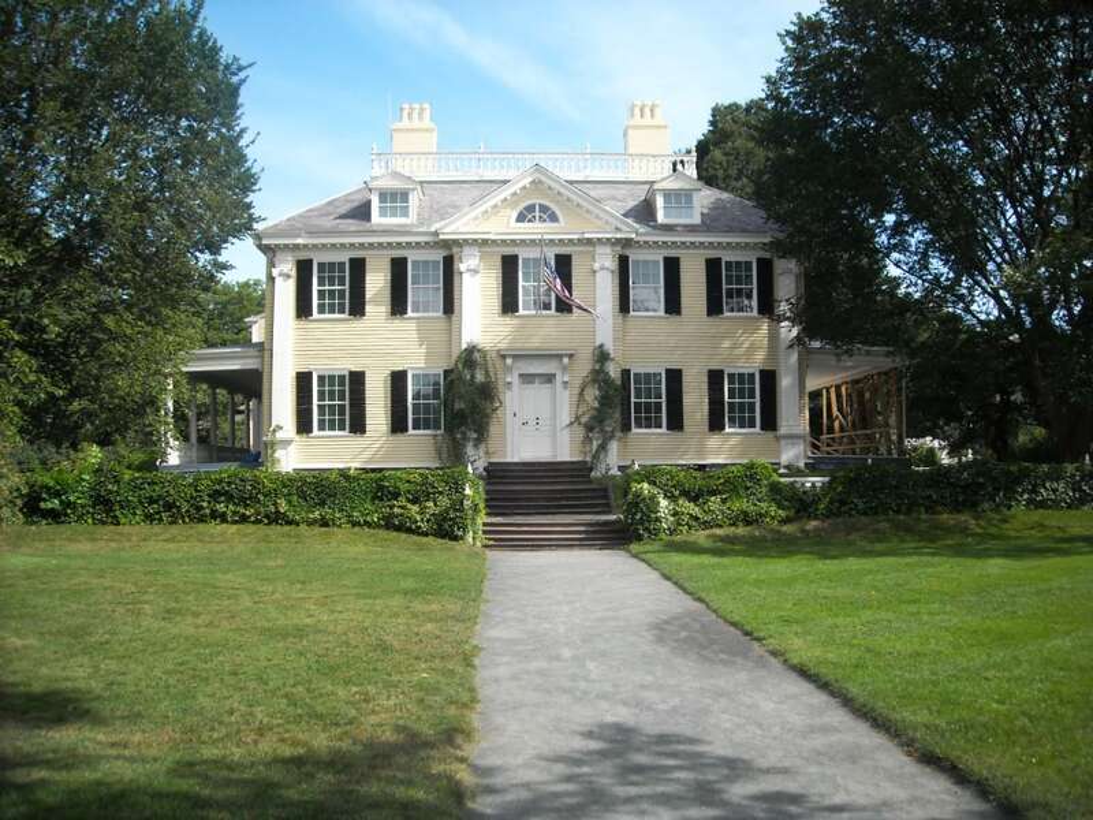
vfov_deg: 40.7
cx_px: 546
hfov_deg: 52.6
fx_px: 1105
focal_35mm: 35
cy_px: 410
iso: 64
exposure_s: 1/168
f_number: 5.6
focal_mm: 5.7
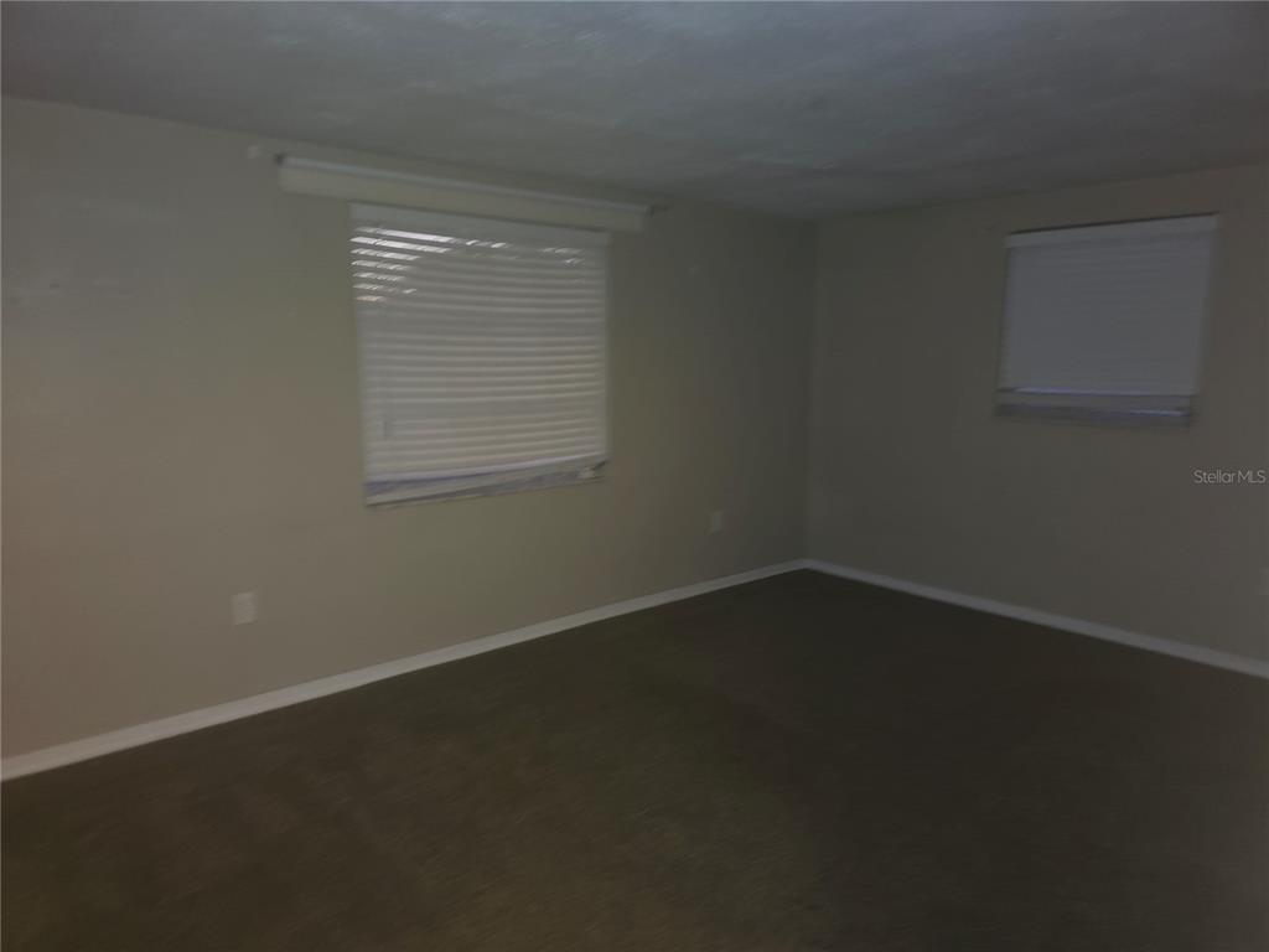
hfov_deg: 73.9
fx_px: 843
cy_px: 476
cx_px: 634
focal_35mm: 23
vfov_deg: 58.9
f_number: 1.7
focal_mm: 6.3
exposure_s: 1/12
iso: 250
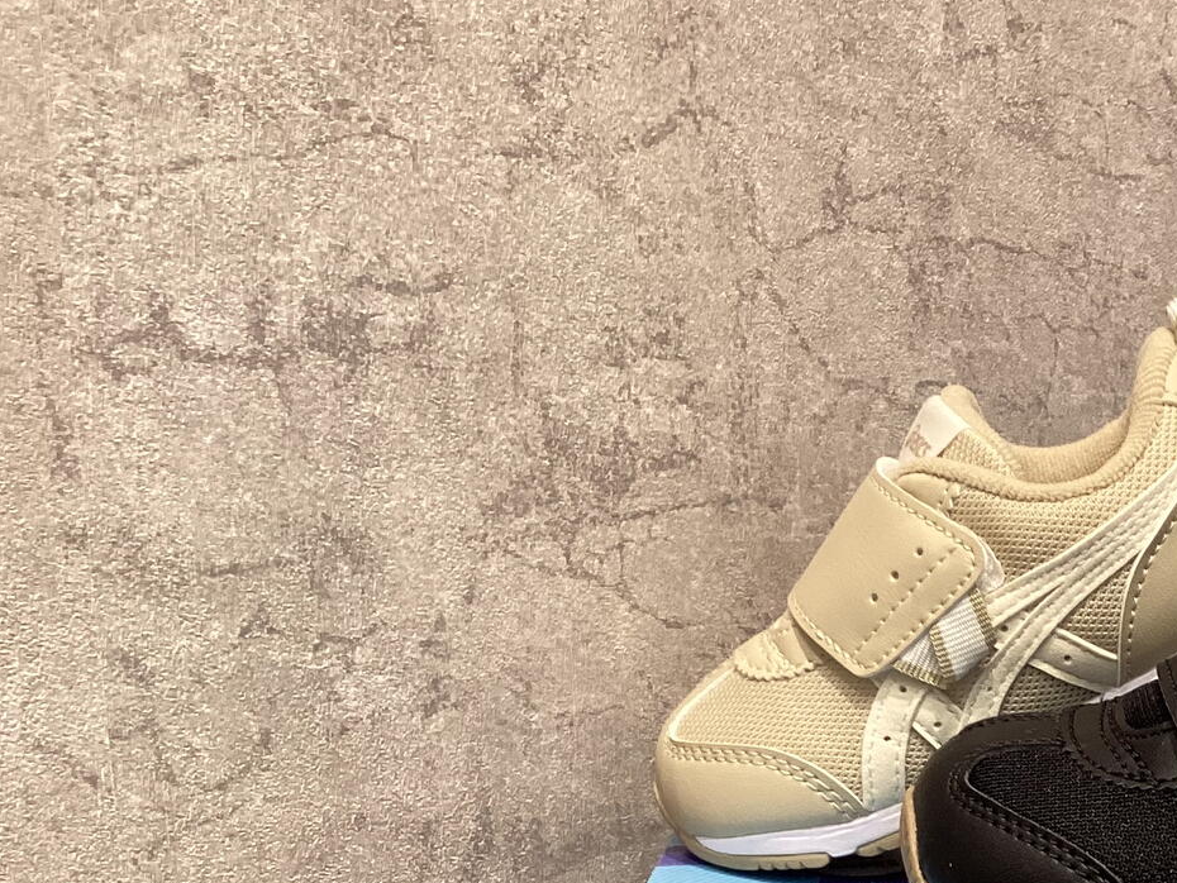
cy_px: 811
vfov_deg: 22.3
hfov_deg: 28.9
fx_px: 2177
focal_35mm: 64
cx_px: 1091
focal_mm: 3.3
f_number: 2.4
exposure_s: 1/50
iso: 64
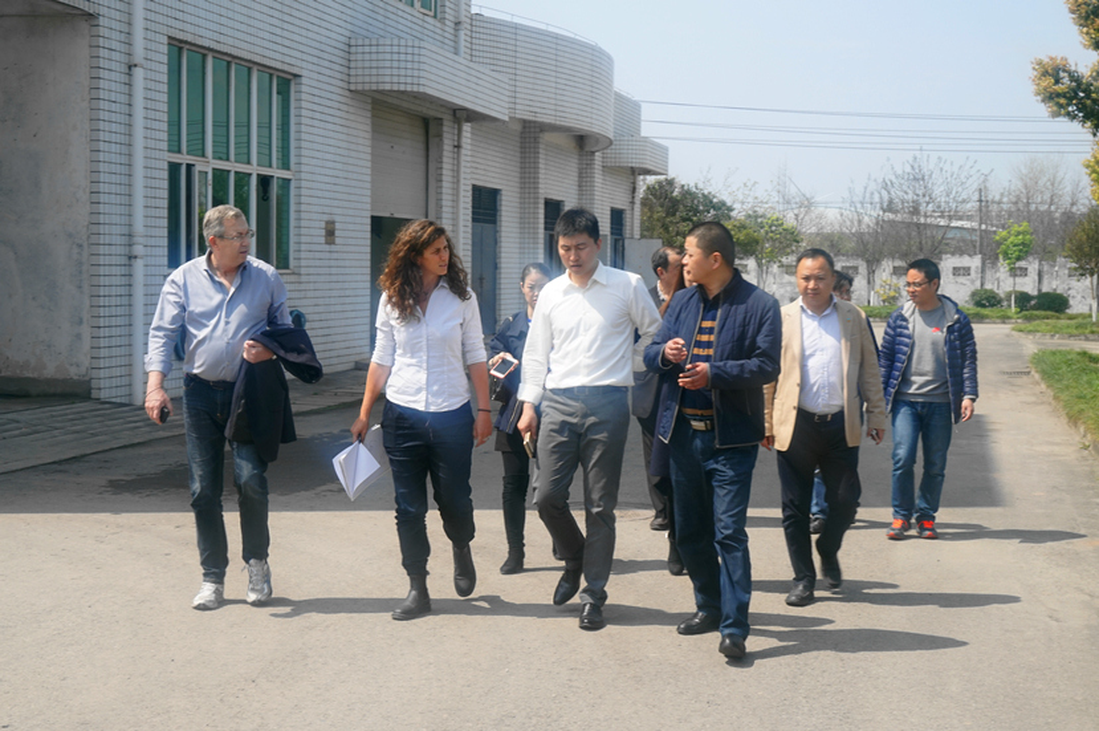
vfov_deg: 23.7
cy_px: 366
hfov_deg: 35.1
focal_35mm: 57
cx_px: 550
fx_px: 1738
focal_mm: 38
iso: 100
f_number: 13
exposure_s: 1/80
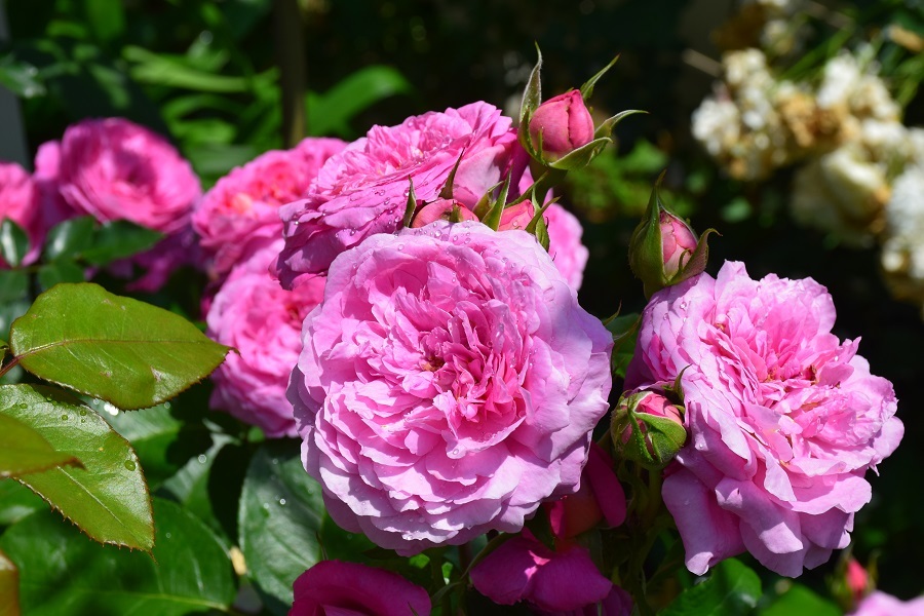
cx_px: 462
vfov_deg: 17.5
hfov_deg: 26.0
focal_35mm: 78
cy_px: 308
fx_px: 2002
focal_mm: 52
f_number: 11
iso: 280
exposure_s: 1/500
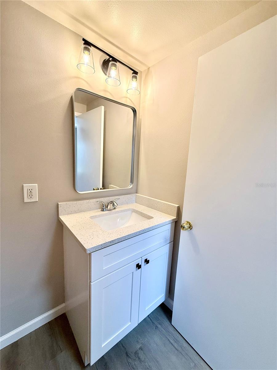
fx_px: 149
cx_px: 138
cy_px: 185
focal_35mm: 14
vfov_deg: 102.1
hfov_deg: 85.7
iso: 160
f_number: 2.2
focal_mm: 2.22
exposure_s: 1/120
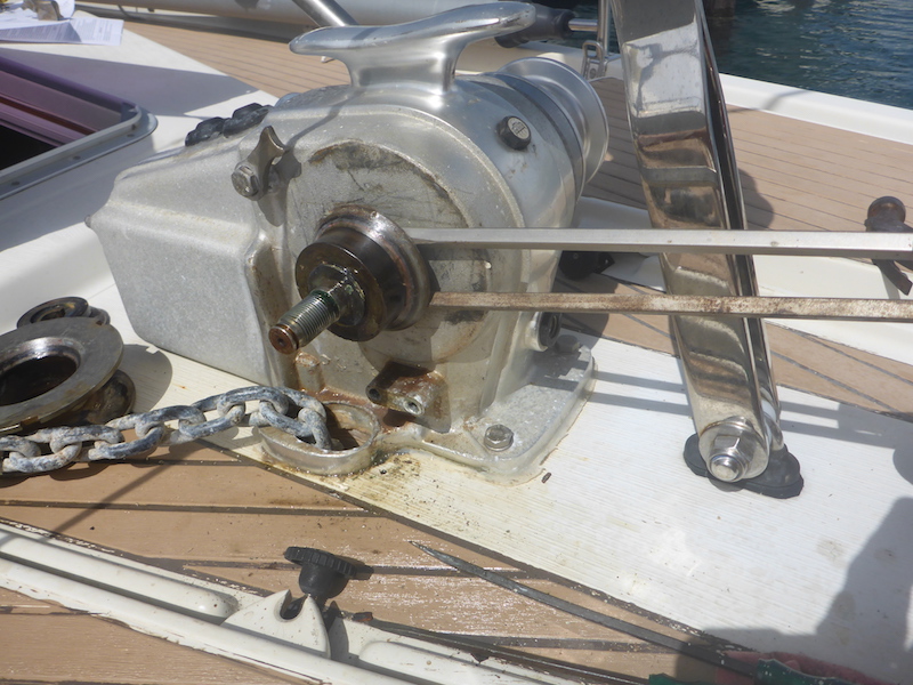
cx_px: 456
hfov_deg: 63.4
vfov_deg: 49.7
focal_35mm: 28
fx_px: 739
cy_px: 342
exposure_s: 1/250
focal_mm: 4.9
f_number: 10
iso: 100
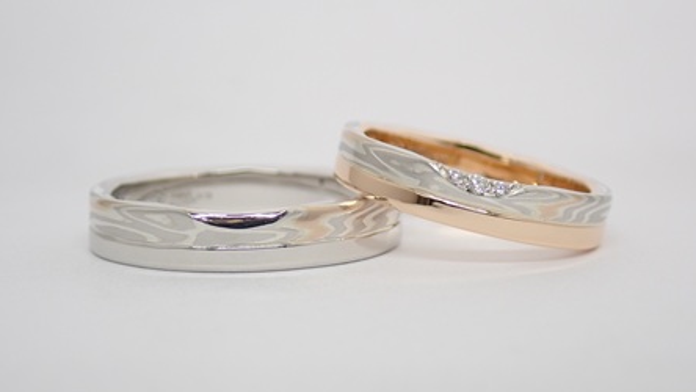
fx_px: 1569
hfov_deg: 25.0
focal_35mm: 85
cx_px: 350
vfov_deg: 14.2
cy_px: 201
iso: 200
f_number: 4.1
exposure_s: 1/160
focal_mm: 13.65
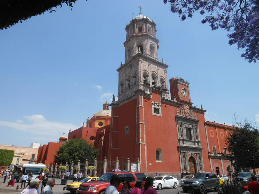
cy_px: 97
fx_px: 187
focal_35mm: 25
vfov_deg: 54.9
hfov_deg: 69.4
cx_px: 130
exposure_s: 1/1000
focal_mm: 4.5
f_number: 3.2
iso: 80
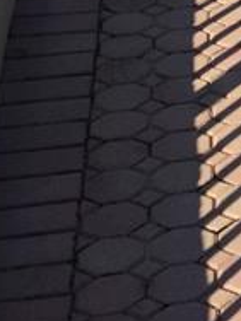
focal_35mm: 158
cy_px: -271
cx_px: 827
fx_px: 1467
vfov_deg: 11.5
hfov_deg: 7.6
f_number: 2.2
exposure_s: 1/2825
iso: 32
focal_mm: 4.15
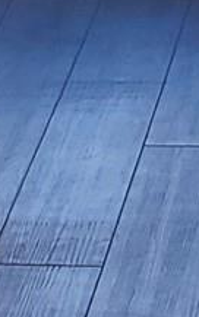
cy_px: -695
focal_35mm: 260
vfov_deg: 7.1
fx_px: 2252
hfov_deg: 5.0
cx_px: 309
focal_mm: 4.3
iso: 80
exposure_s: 1/120
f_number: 2.4
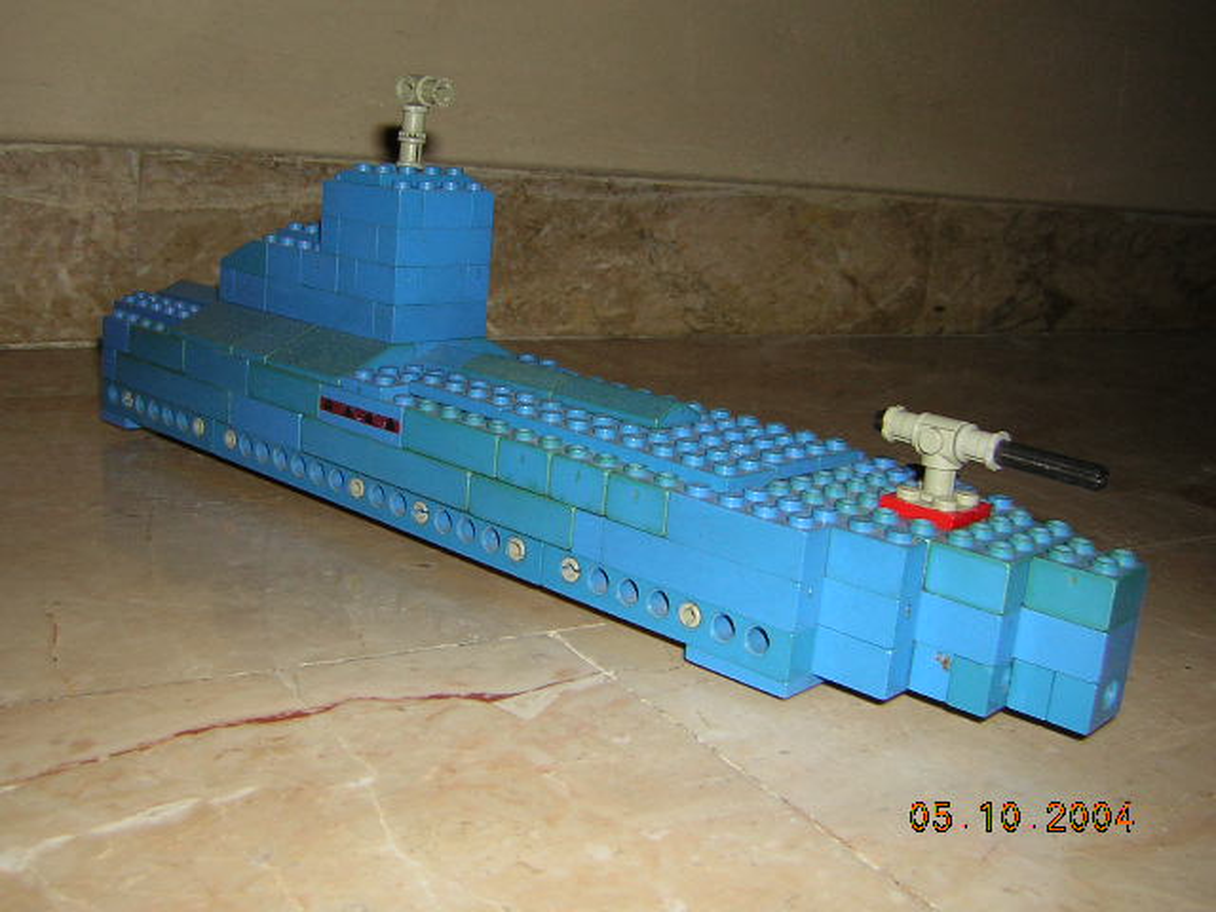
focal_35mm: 36
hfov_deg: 51.4
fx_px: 1265
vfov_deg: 39.7
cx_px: 608
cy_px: 456
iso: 50
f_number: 5.2
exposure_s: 1/60.1
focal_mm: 4.7
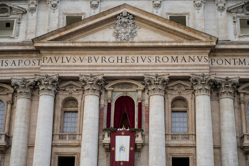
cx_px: 124
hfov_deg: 27.7
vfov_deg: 18.7
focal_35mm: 73
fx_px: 505
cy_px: 83
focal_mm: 73
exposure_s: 1/640
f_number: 4
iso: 1000
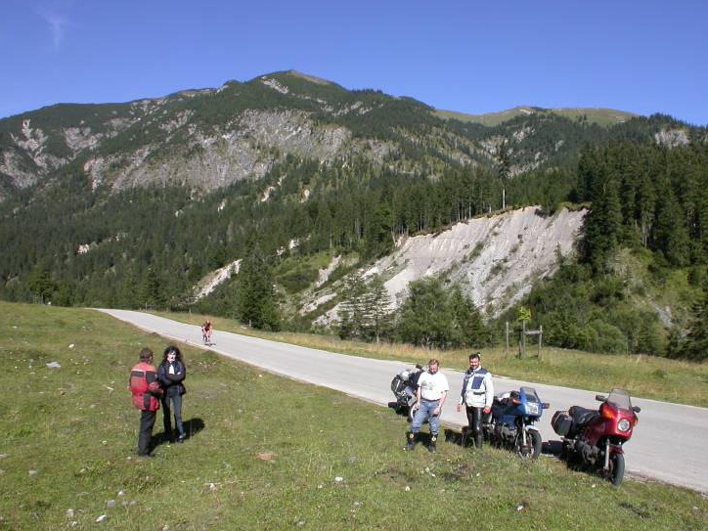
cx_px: 389
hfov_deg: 44.7
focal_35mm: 42
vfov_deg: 34.3
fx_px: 859
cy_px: 269
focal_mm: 7.85
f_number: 6.7
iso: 100
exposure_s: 1/274
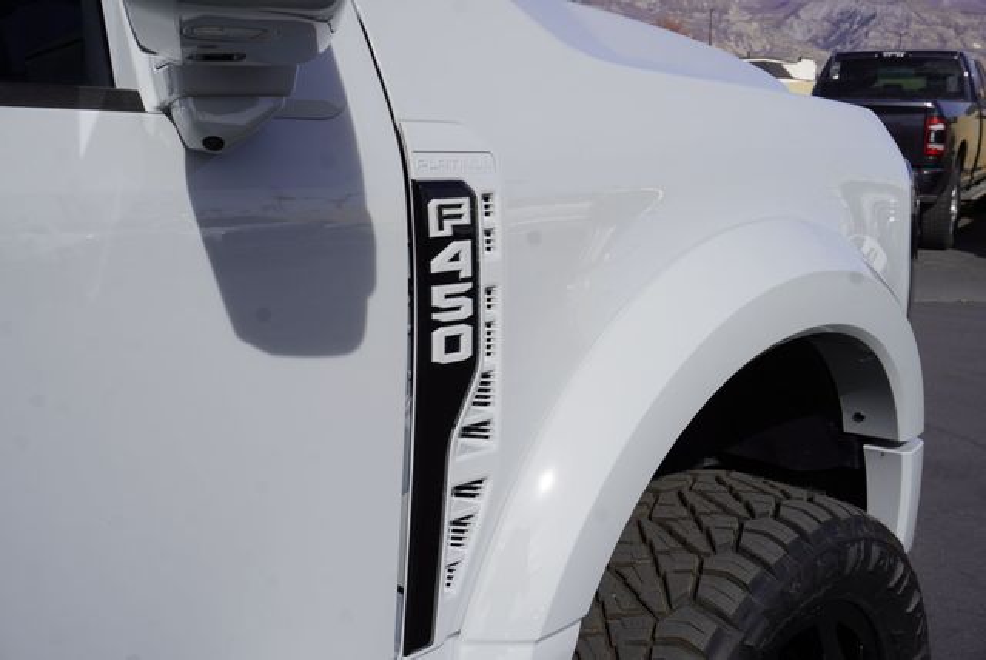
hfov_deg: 49.5
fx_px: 1069
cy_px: 330
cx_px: 493
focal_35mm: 39
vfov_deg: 34.3
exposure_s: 1/250
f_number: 11
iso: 100
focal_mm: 26
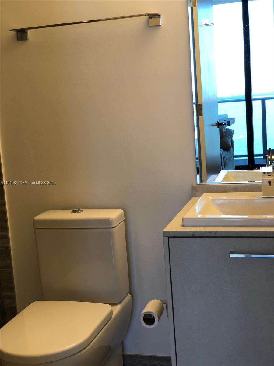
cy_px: 183
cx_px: 137
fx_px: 549
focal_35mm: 52
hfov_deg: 28.0
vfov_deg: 36.8
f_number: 2.4
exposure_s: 1/60
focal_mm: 6
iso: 80
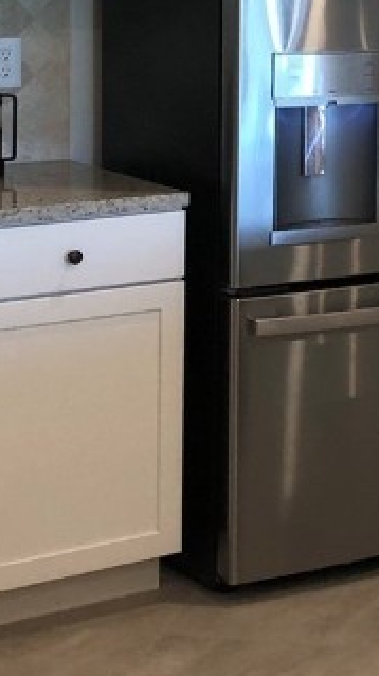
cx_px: 529
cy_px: 42
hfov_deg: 11.9
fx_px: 1754
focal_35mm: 98
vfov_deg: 21.2
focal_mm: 3.99
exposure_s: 1/30
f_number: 1.8
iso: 40
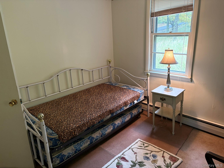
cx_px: 112
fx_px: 168
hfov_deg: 67.3
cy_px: 84
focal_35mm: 26
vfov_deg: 53.1
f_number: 1.6
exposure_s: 1/60
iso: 200
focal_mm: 5.96
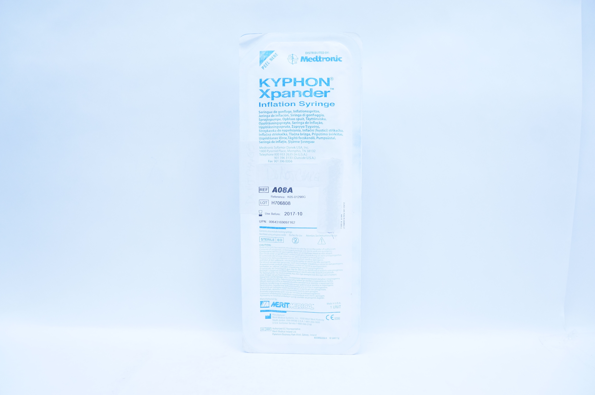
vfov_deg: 47.8
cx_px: 298
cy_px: 198
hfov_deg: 67.4
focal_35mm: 27
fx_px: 446
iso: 800
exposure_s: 1/125
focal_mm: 18
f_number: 5.6
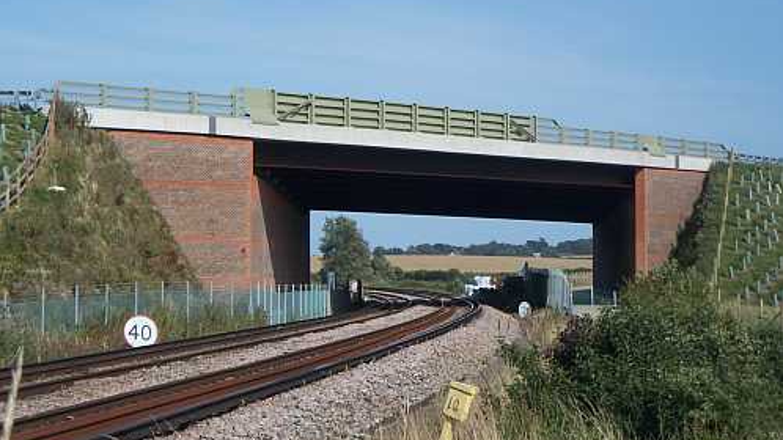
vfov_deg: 9.5
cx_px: 392
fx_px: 2657
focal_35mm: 128
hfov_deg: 16.8
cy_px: 174
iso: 64
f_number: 4.4
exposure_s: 1/640
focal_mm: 19.2
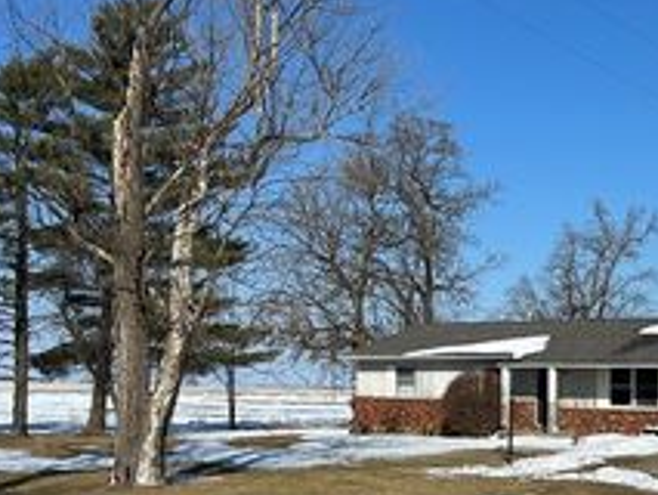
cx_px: 507
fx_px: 1160
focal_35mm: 61
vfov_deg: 23.7
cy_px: 398
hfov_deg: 31.0
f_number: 1.5
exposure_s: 1/9434
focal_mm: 5.7
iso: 50
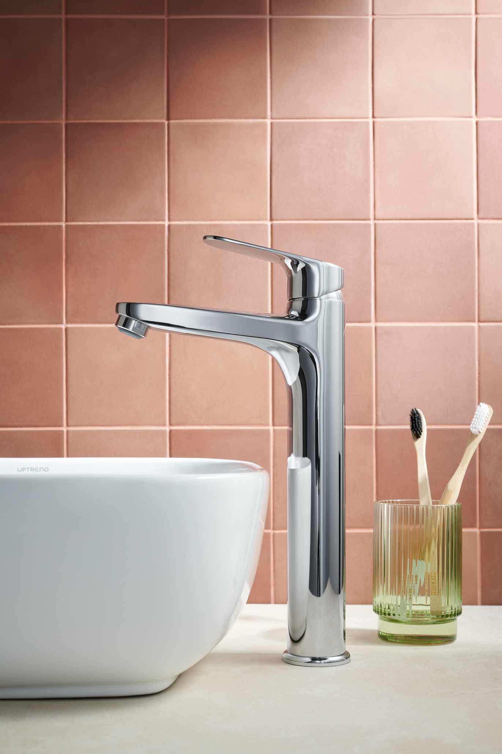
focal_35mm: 50
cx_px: 251
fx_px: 1046
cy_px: 377
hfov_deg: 27.0
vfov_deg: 39.6
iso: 100
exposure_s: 1/125
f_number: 11
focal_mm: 50
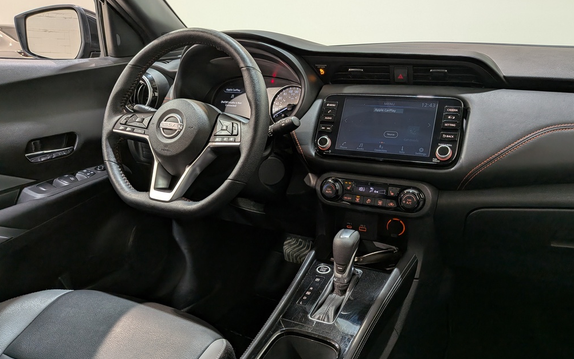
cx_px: 292
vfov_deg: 47.6
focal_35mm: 26
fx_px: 407
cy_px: 188
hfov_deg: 70.4
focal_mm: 4.53
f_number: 1.7
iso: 43
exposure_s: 1/25
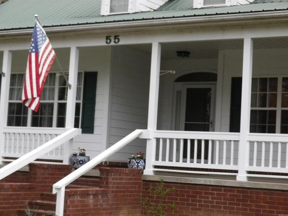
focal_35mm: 79
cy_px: 108
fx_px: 657
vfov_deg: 18.7
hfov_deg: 24.7
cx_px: 144
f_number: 4.8
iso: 250
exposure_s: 1/80
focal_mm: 14.1
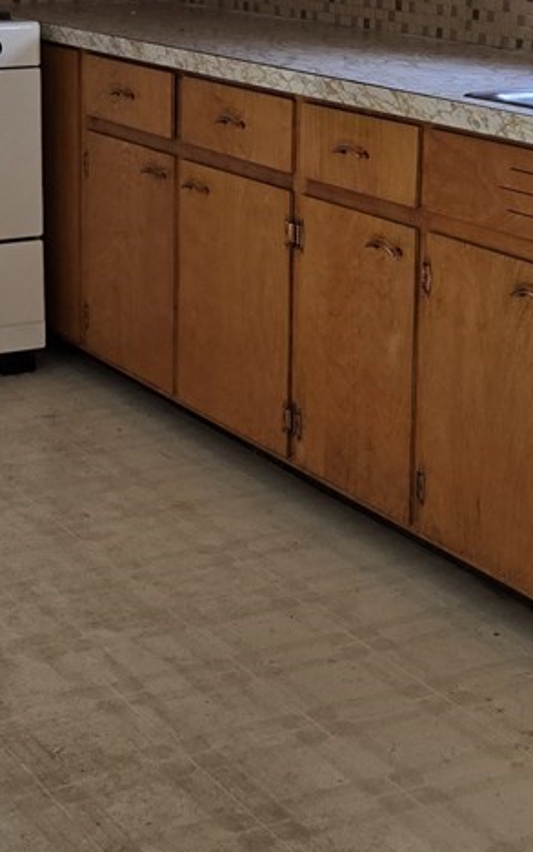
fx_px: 1857
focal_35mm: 80
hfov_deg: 16.3
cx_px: 155
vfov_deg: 25.5
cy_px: 218
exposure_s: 1/180
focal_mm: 5.4
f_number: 1.8
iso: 80
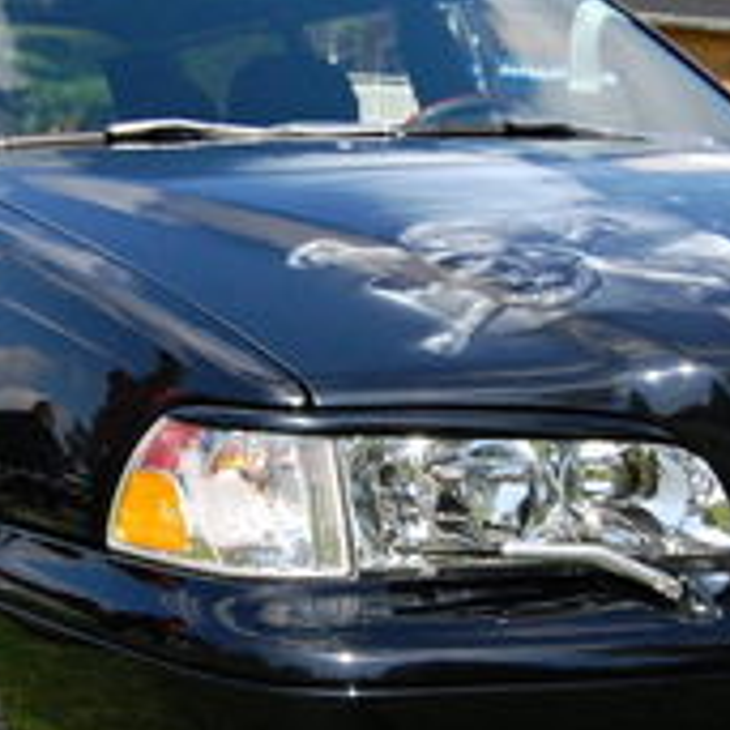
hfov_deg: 20.2
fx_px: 2052
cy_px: 393
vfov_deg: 20.2
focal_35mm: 86
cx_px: 337
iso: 800
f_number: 4.5
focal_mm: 18
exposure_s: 1/4000
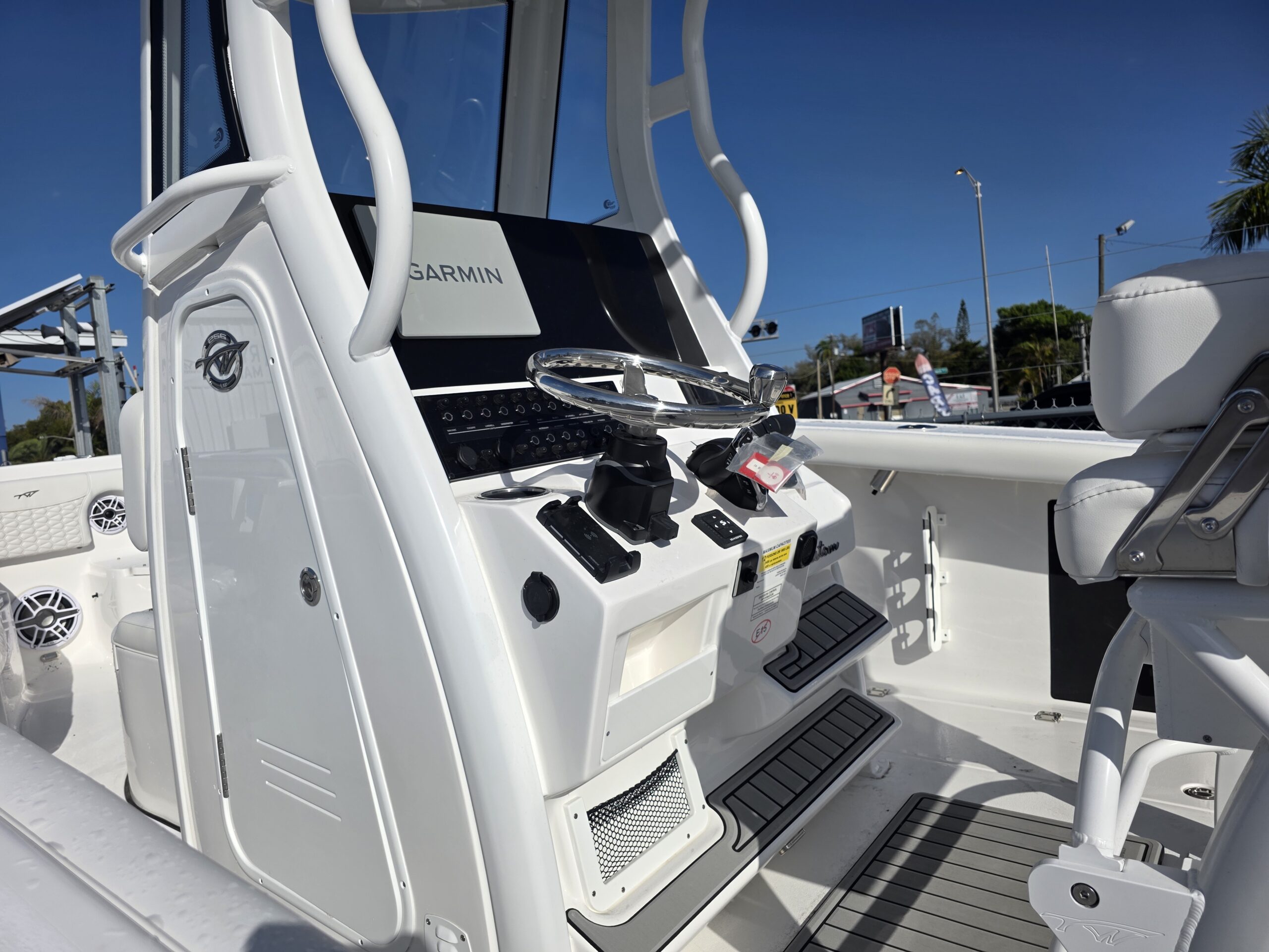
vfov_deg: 58.9
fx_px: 843
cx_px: 634
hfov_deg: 73.9
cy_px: 476
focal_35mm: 23
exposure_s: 1/7944
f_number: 1.7
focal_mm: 6.3
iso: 32
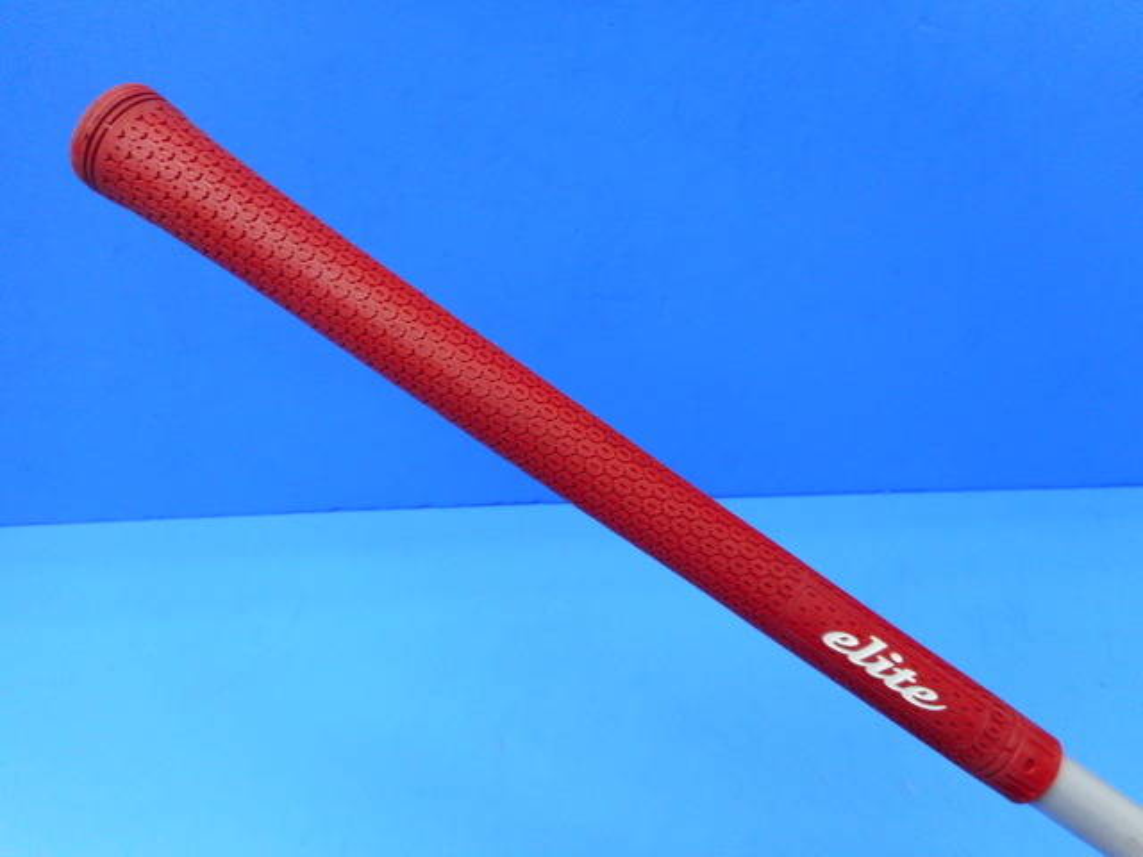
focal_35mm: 25
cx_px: 572
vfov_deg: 54.9
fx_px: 825
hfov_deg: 69.4
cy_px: 428
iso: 140
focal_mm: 4.5
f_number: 3.7
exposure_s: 1/30
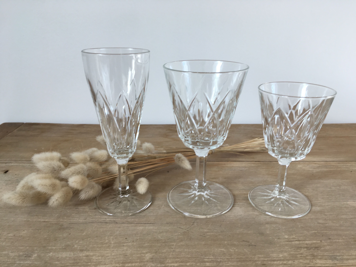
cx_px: 178
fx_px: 298
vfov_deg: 48.2
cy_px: 134
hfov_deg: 61.7
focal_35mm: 29
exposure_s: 1/50
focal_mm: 4.15
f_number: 2.2
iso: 25
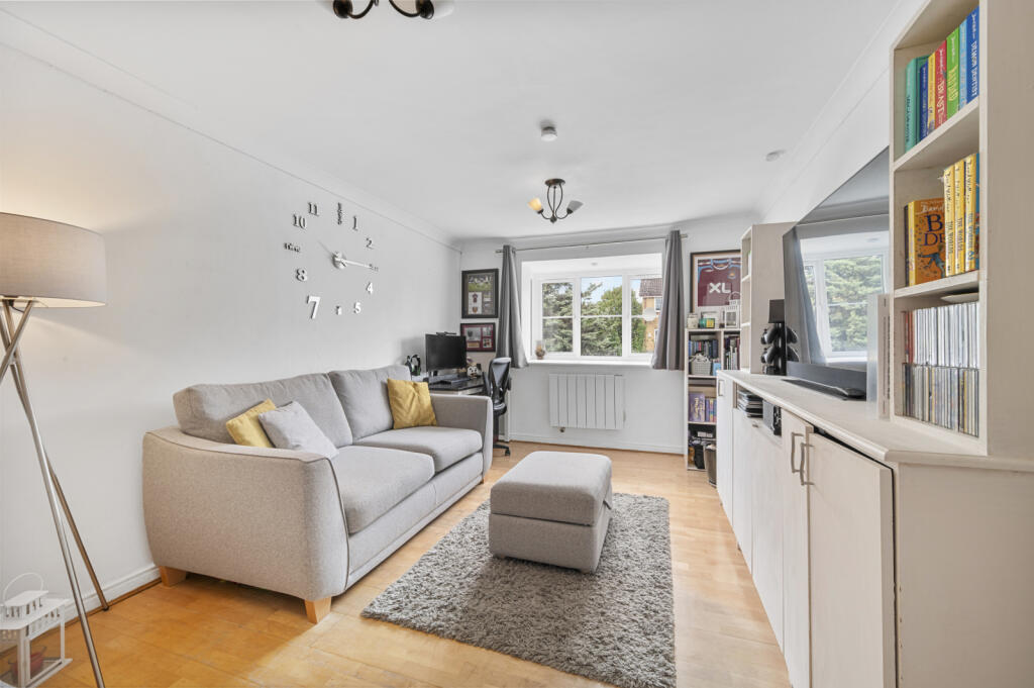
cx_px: 517
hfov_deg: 104.3
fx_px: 402
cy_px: 344
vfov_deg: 81.1
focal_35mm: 14
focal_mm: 14
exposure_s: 3
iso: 200
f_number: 16
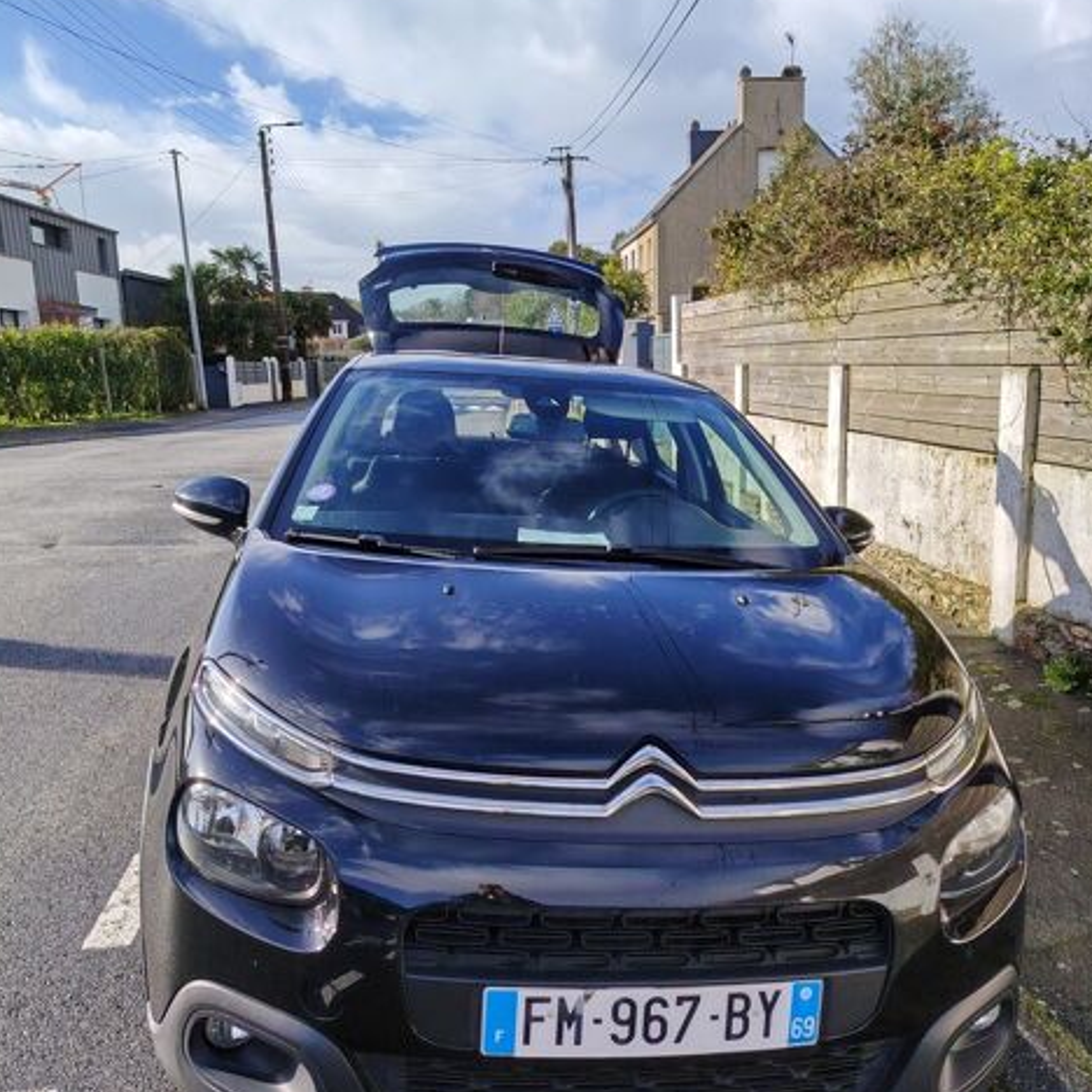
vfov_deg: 55.6
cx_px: 548
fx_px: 1035
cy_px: 525
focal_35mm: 29
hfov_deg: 55.6
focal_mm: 5.25
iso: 101
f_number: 1.75
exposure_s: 1/847
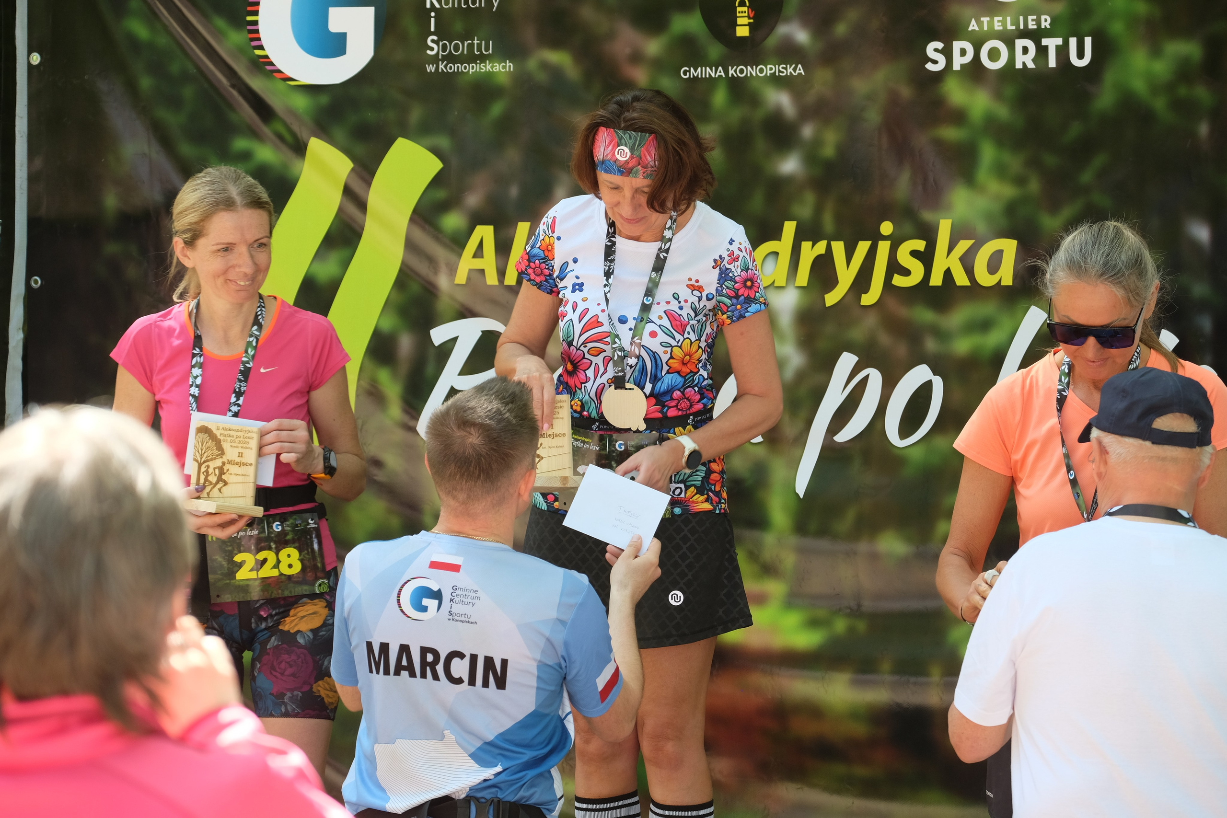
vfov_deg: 9.1
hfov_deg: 13.7
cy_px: 409
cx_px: 614
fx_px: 5112
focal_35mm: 150
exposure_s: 1/150
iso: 400
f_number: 5
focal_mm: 100
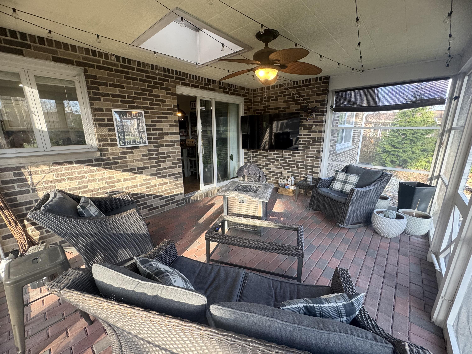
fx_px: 191
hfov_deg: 102.1
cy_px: 177
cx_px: 236
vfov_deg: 85.7
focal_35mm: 14
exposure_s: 1/120
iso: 160
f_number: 2.2
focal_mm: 2.22
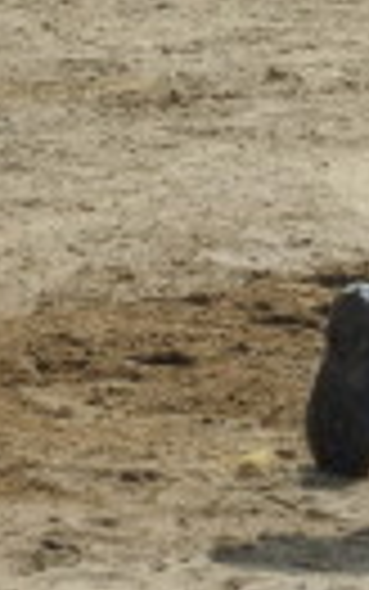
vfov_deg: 4.1
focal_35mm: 510
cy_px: -81
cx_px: 576
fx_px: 8197
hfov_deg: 2.6
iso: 100
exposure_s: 1/640
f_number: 4.8
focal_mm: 18.8
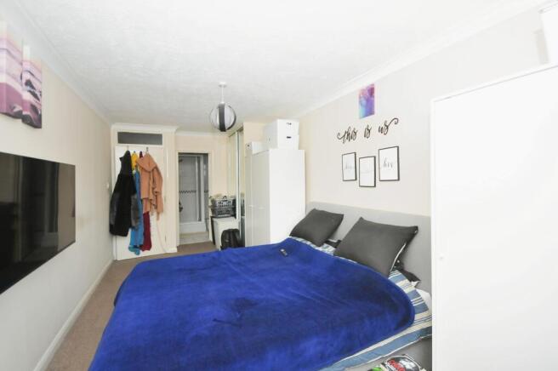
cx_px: 279
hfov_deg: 100.4
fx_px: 232
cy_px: 186
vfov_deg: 77.2
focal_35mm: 15
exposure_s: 1/60
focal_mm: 10
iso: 800
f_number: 7.1
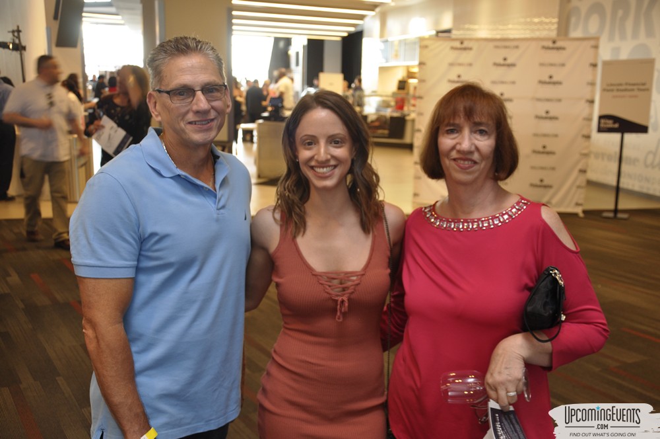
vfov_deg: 34.1
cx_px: 330
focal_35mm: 39
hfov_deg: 49.6
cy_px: 220
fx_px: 714
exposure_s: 1/10
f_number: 5
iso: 400
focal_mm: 26
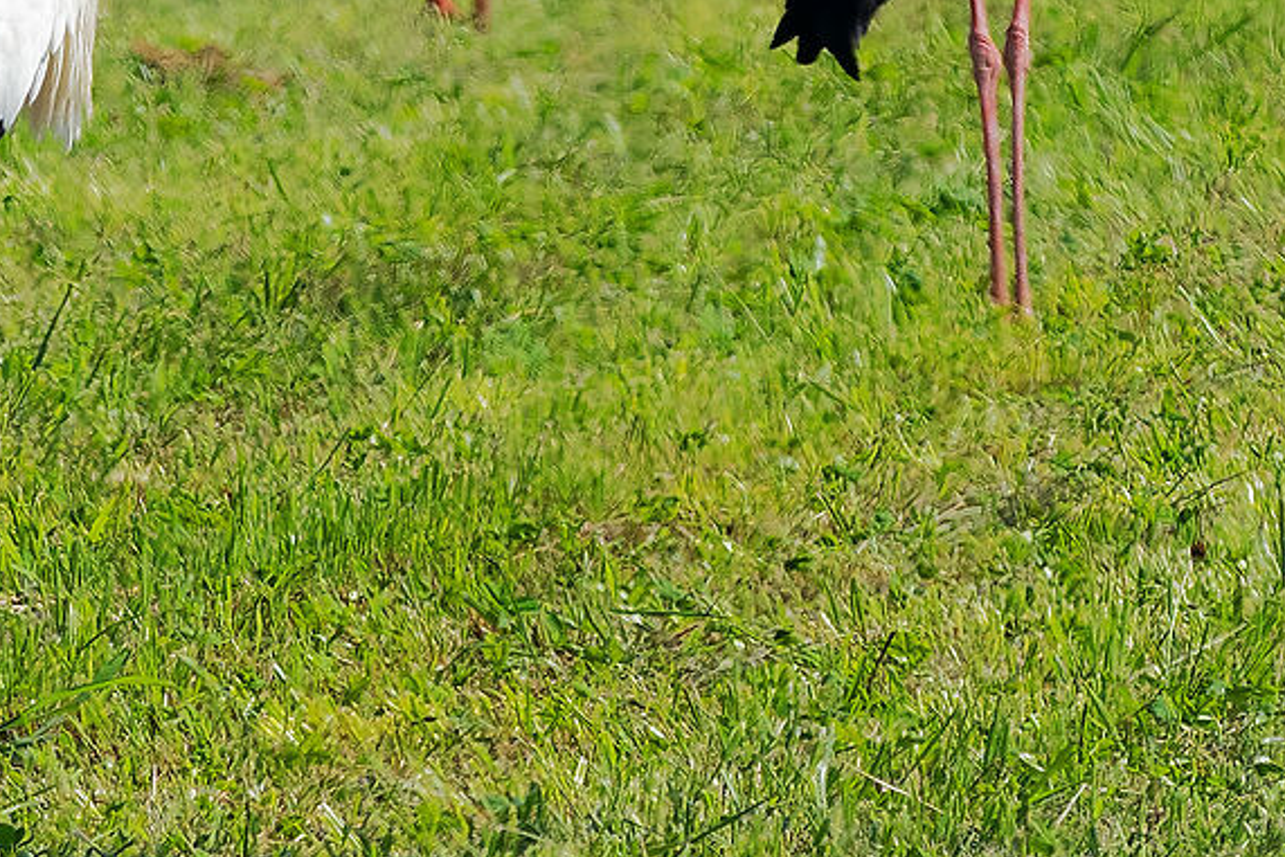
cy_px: 58
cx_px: 668
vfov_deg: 0.5
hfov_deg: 0.8
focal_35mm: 2628
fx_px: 93823
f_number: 7.1
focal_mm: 300
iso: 200
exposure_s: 1/800
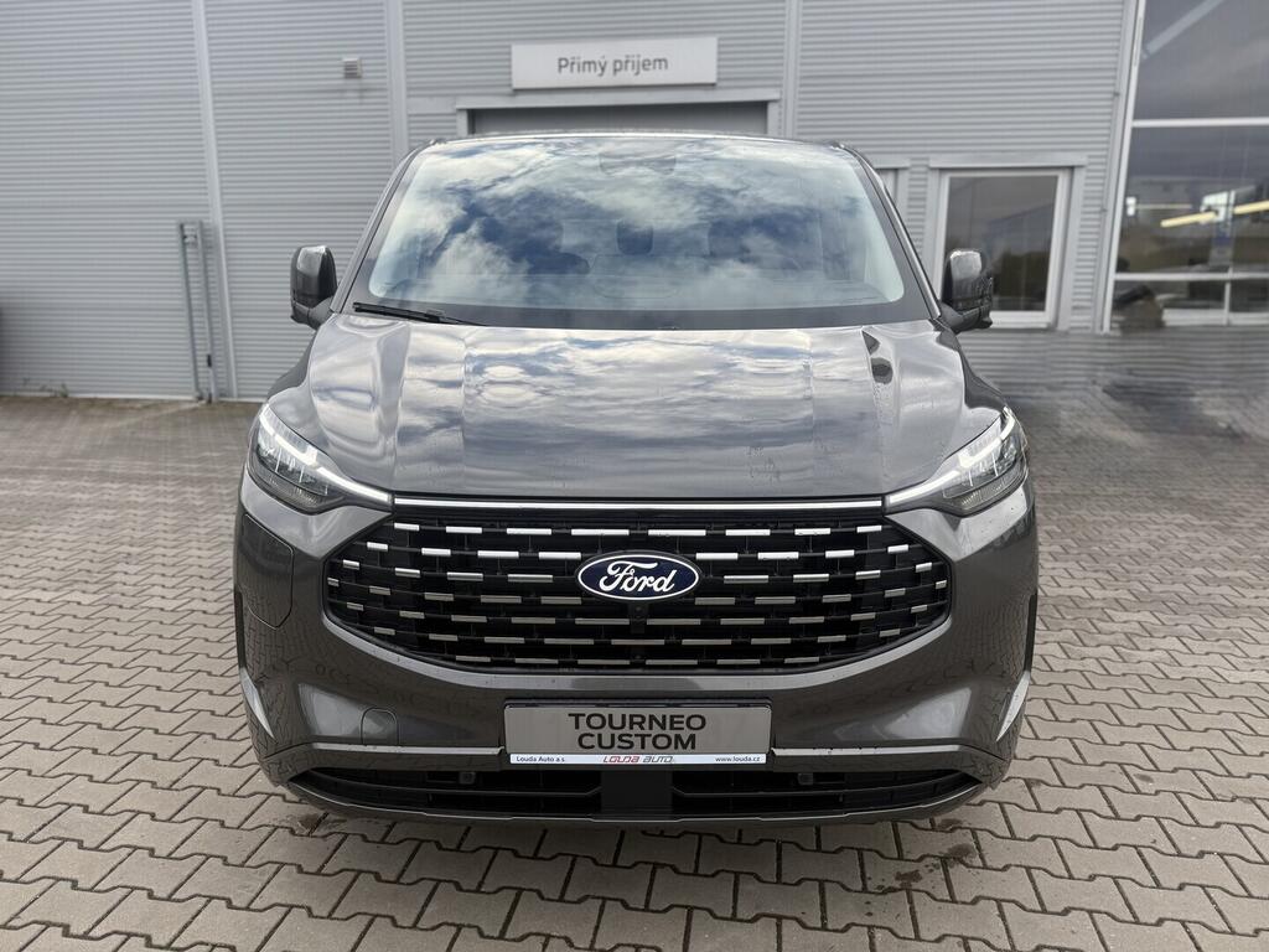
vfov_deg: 56.8
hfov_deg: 71.6
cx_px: 634
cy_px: 476
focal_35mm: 24
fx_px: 880
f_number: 1.78
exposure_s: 1/772
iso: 80
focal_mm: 6.76
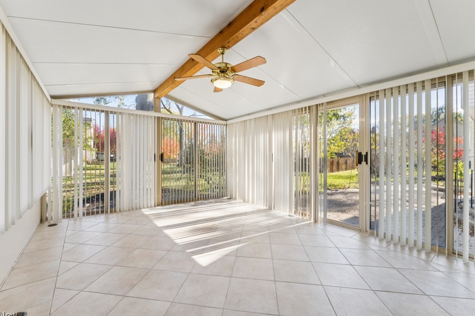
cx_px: 228
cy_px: 156
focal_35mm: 15
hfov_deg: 100.4
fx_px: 198
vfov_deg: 77.3
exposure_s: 1/80
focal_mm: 14
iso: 200
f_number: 8
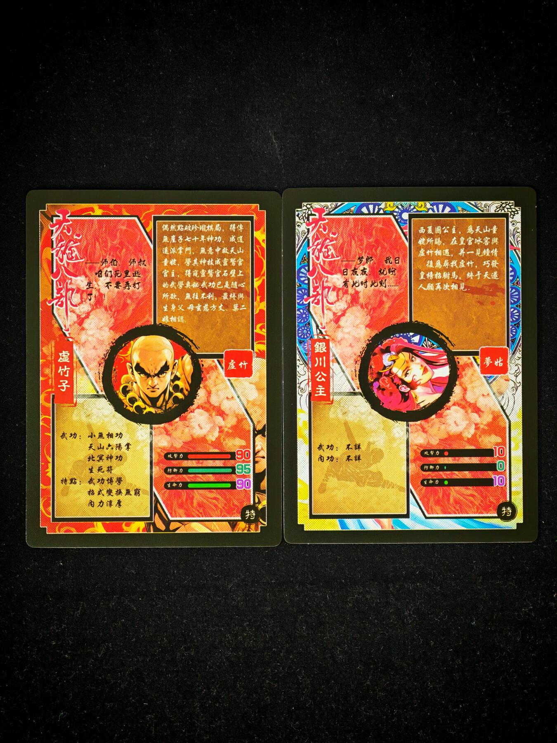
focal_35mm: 72
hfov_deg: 20.4
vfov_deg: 27.0
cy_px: 372
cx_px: 278
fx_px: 1545
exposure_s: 1/25
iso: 640
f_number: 2.4
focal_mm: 8.67
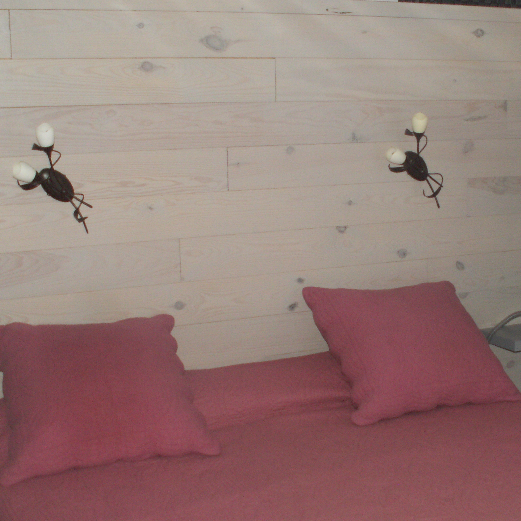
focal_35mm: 55
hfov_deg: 30.8
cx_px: 350
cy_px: 296
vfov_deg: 31.0
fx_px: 937
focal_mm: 5.86
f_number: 2.8
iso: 160
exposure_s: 1/40
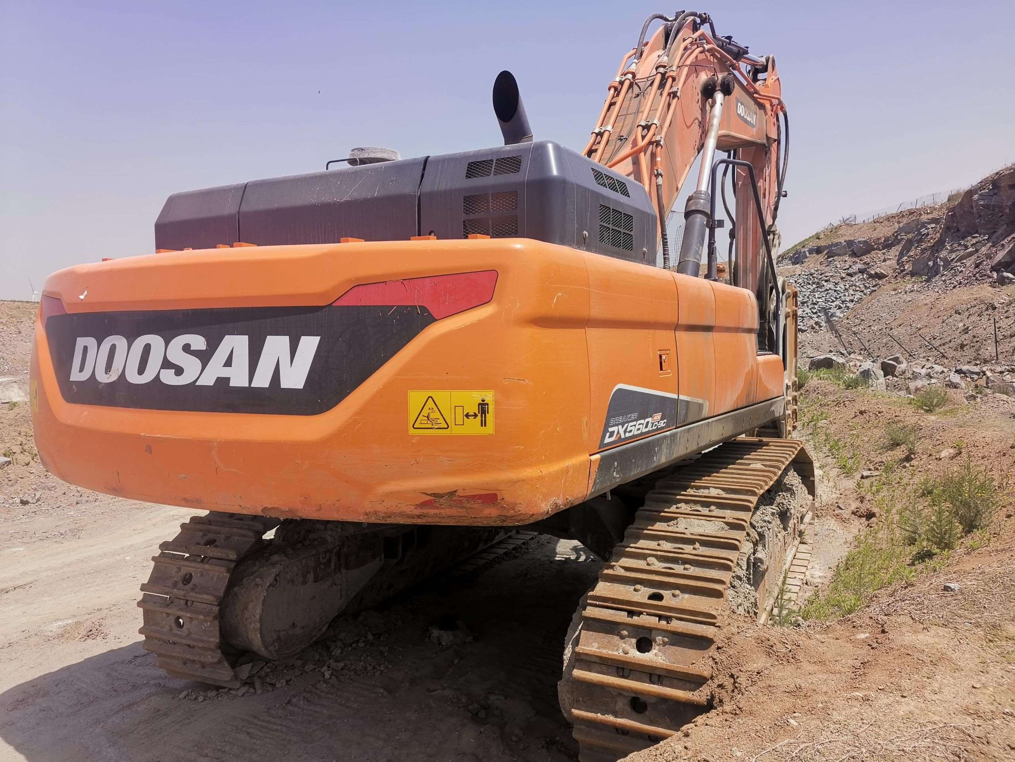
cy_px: 381
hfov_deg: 65.3
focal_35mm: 27
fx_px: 792
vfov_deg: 51.4
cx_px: 508
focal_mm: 4.75
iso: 50
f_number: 1.8
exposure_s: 1/5000
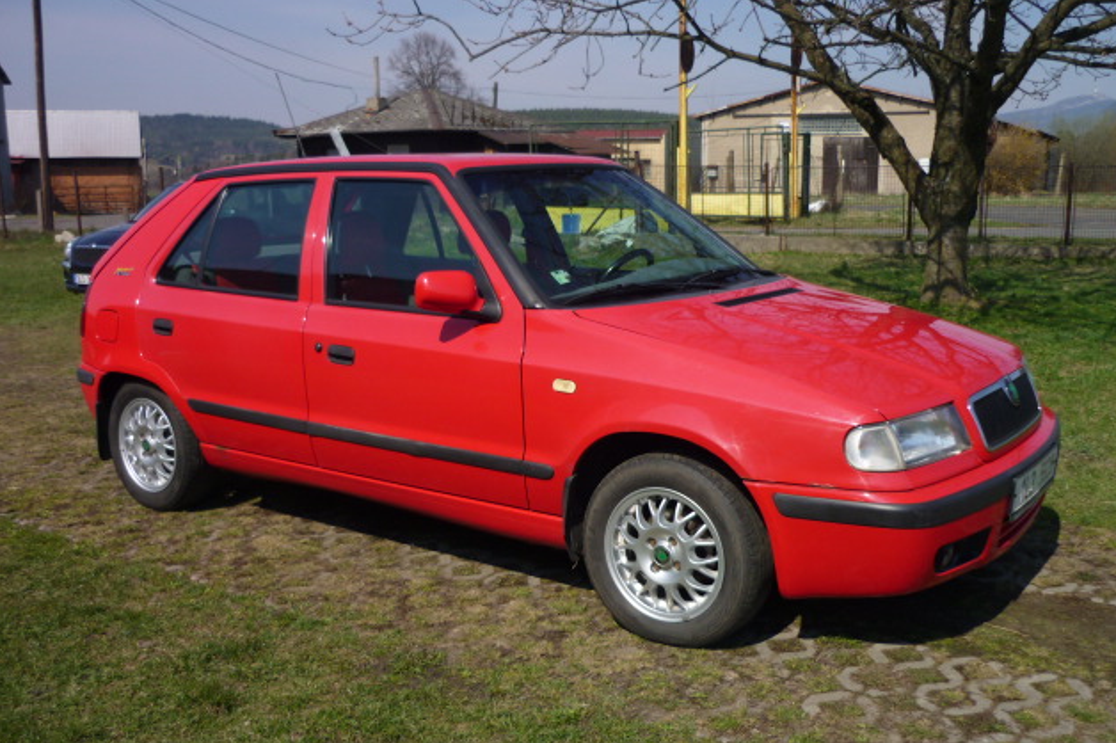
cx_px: 565
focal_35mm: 35
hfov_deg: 54.5
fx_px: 1084
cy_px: 393
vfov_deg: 37.8
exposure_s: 1/250
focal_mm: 5.5
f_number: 8
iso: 80
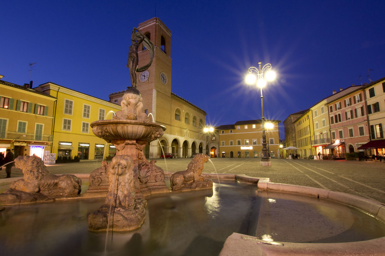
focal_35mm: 15
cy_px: 128
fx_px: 160
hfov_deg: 100.4
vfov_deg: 77.2
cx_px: 192
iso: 200
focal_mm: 10
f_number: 18
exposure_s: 10
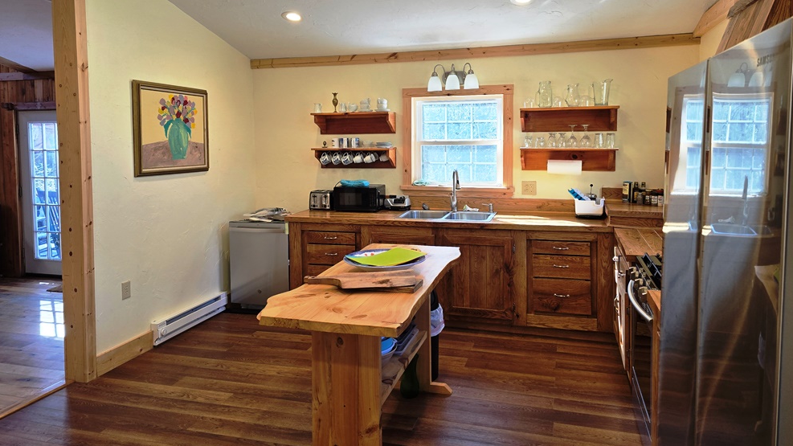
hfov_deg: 71.9
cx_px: 397
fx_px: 547
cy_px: 166
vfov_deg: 44.0
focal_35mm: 26
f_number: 1.7
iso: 64
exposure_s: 1/120
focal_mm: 6.3
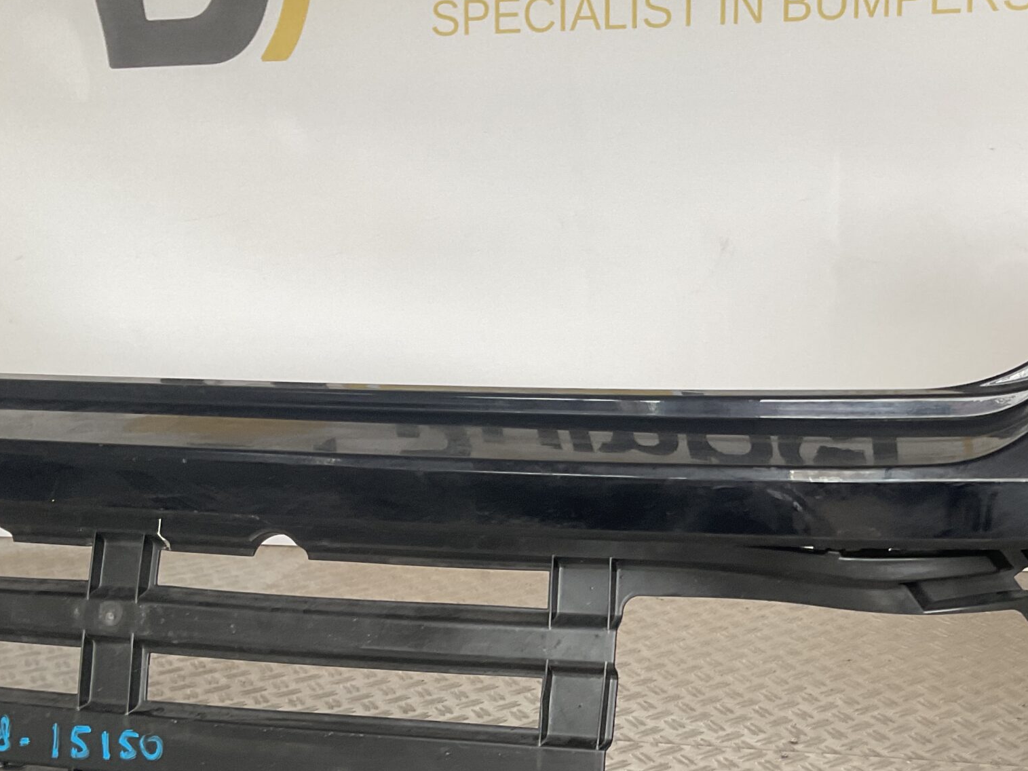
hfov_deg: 37.9
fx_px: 1455
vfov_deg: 29.3
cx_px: 775
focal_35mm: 49
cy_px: 550
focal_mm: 3
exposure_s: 1/120
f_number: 1.8
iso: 64
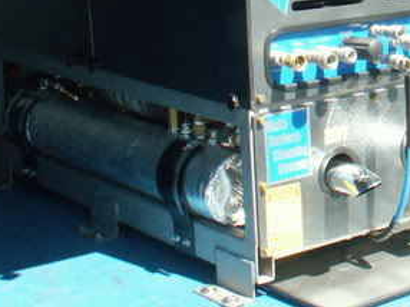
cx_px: 485
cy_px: -32
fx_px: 1160
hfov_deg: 19.0
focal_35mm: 98
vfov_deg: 14.7
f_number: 7.1
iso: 50
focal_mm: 5.86
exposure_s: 1/50
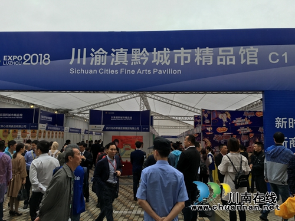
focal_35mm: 29
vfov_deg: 48.2
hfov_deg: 61.7
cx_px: 148
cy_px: 110
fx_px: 247
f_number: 2.2
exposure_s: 1/390
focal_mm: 4.15
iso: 25
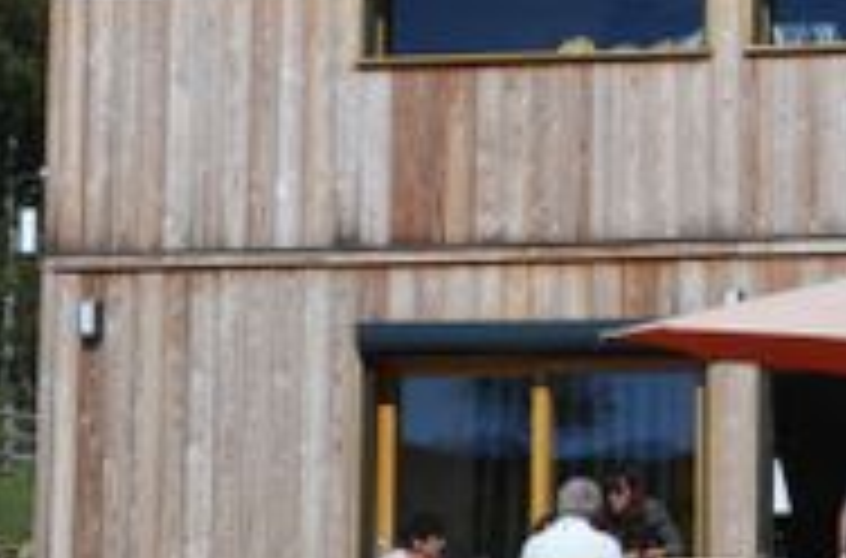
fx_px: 2801
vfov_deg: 11.4
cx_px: 936
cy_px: 344
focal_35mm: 120
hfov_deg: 16.6
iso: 180
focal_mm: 25
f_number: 8
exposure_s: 1/250
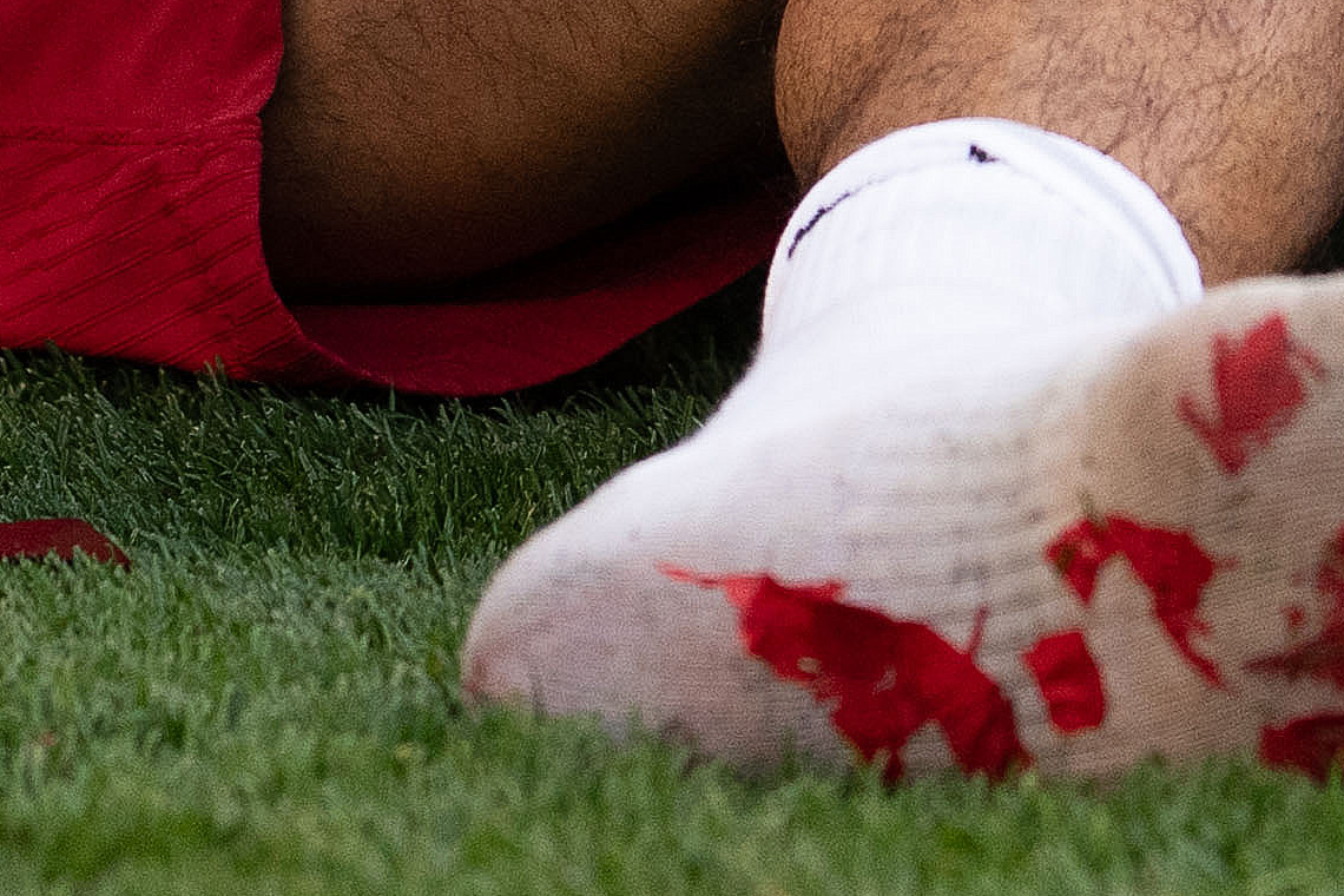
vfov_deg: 2.1
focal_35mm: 644
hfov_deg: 3.2
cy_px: -2317
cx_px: 2255
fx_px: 24041
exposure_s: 1/2000
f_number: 2.2
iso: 800
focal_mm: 85
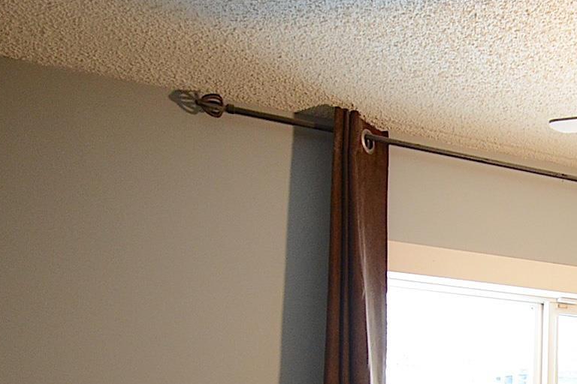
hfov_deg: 36.0
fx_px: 769
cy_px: 538
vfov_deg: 23.7
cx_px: 607
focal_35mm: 48
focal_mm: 10
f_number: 4.5
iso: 1000
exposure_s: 1/40
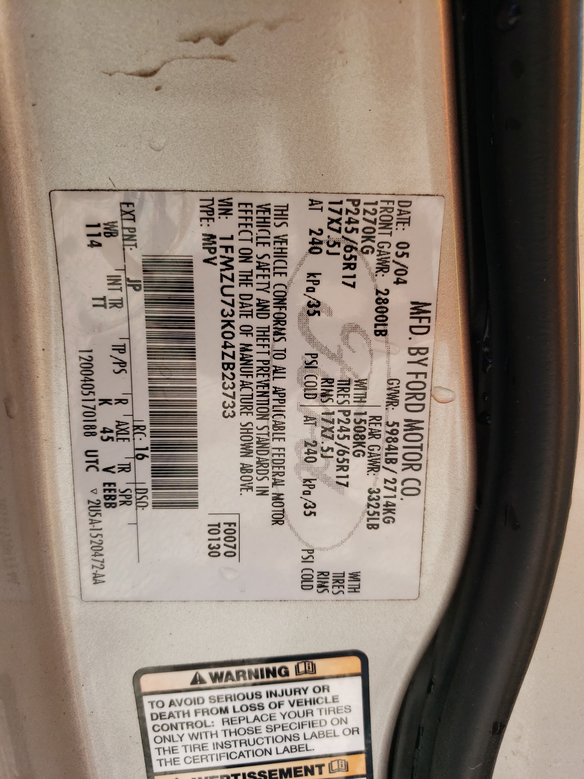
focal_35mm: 26
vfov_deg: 67.3
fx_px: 585
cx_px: 292
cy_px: 390
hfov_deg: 53.1
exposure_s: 1/476
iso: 50
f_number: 1.5
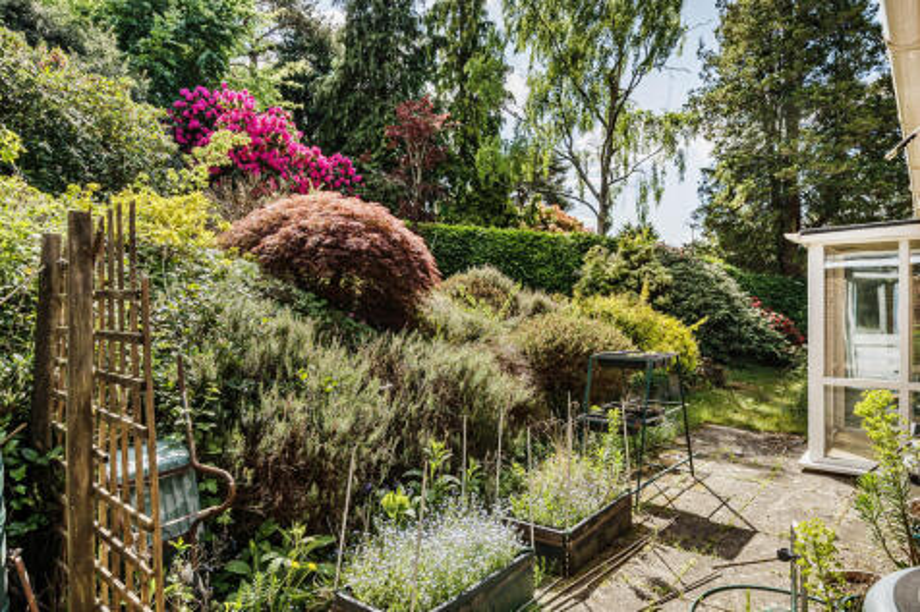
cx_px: 460
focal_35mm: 22
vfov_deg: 57.2
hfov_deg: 78.6
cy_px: 306
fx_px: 562
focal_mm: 15
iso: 200
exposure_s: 1/400
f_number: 8
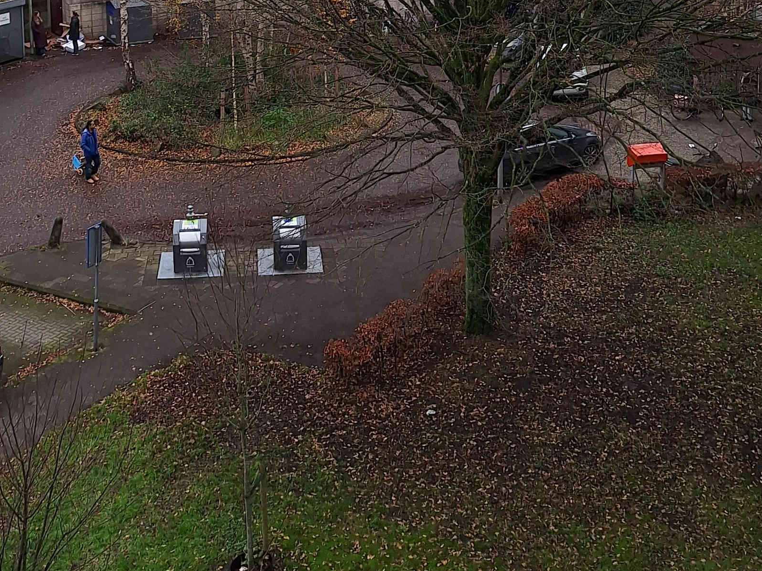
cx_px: 310
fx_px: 1299
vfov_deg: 23.1
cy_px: -82
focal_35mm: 59
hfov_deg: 32.6
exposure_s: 1/370
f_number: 1.8
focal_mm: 5.54
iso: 40
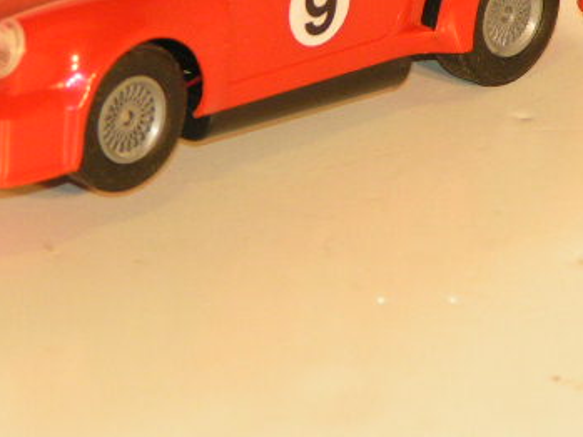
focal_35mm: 433
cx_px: 237
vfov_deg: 3.4
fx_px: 7295
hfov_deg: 4.6
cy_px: 52
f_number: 3.5
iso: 200
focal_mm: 36.1
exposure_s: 1/250
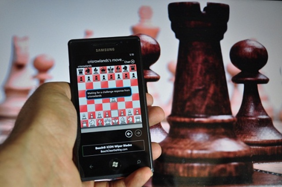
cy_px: 94
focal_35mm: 45
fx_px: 352
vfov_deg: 29.8
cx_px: 141
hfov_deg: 43.7
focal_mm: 30
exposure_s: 1/40
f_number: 4.5
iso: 400
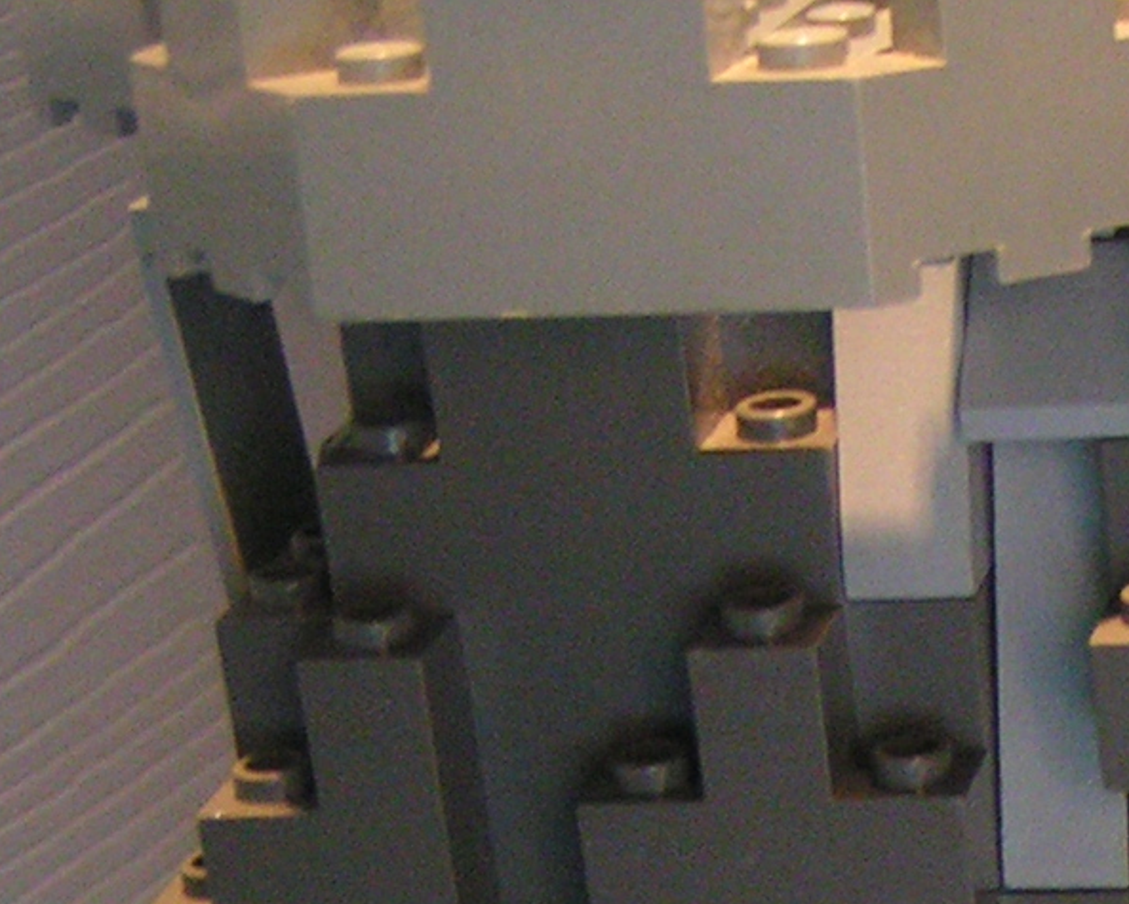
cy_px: 1258
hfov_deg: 14.1
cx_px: 1674
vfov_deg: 11.7
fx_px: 4279
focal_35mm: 128
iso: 200
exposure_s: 1/25
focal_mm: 5.8
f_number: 2.8
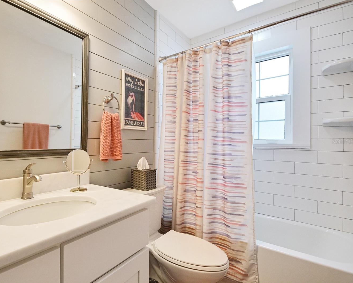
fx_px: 178
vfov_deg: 77.0
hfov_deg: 88.6
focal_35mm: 17
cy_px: 142
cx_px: 143
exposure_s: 1/125
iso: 800
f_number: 5.6
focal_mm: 10
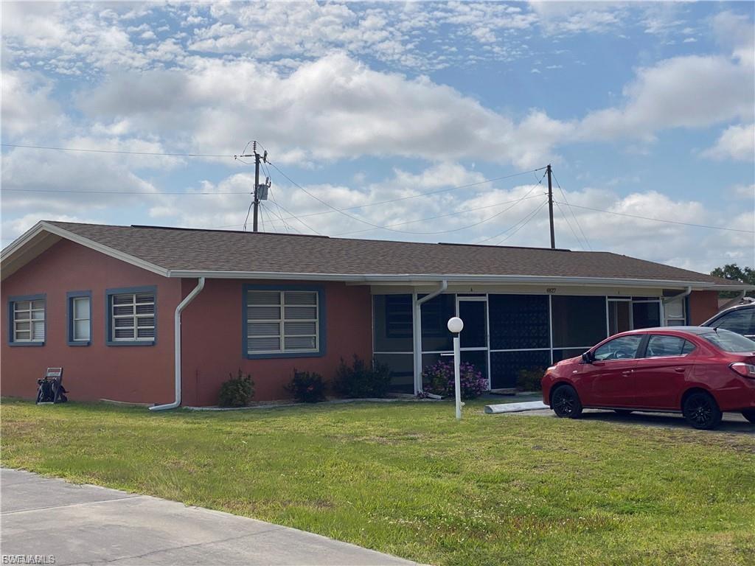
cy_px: 283
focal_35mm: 52
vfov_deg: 28.0
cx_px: 378
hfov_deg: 36.8
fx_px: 1134
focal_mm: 6
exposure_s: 1/4785
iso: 25
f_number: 2
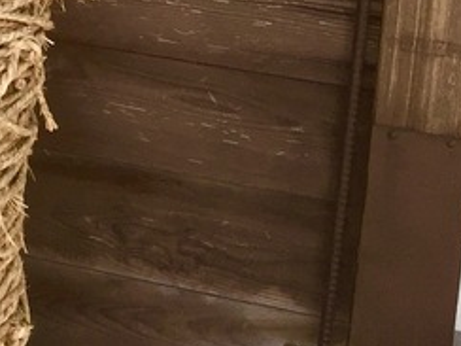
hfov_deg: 14.4
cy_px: -299
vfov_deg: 11.5
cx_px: -399
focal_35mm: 119
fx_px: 1585
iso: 32
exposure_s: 1/618
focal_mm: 4.15
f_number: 2.2
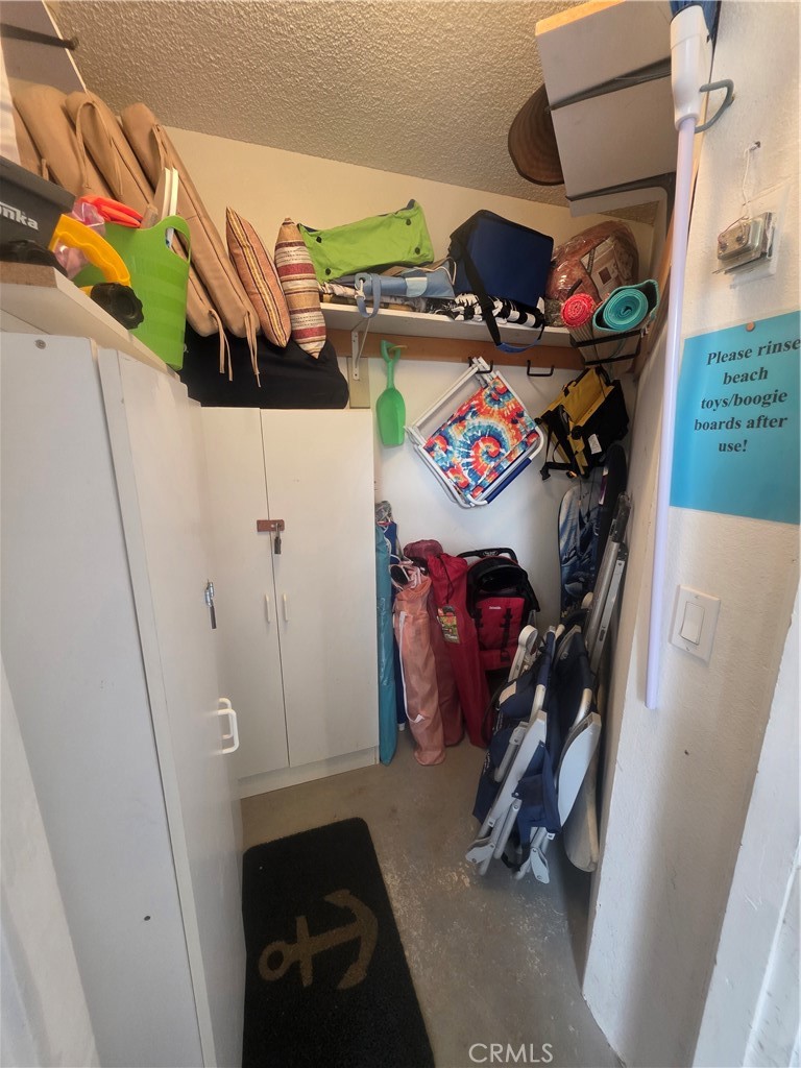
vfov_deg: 106.2
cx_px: 400
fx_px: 401
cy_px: 534
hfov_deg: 89.9
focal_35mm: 13
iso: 320
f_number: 1.9
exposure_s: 1/60
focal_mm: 2.2
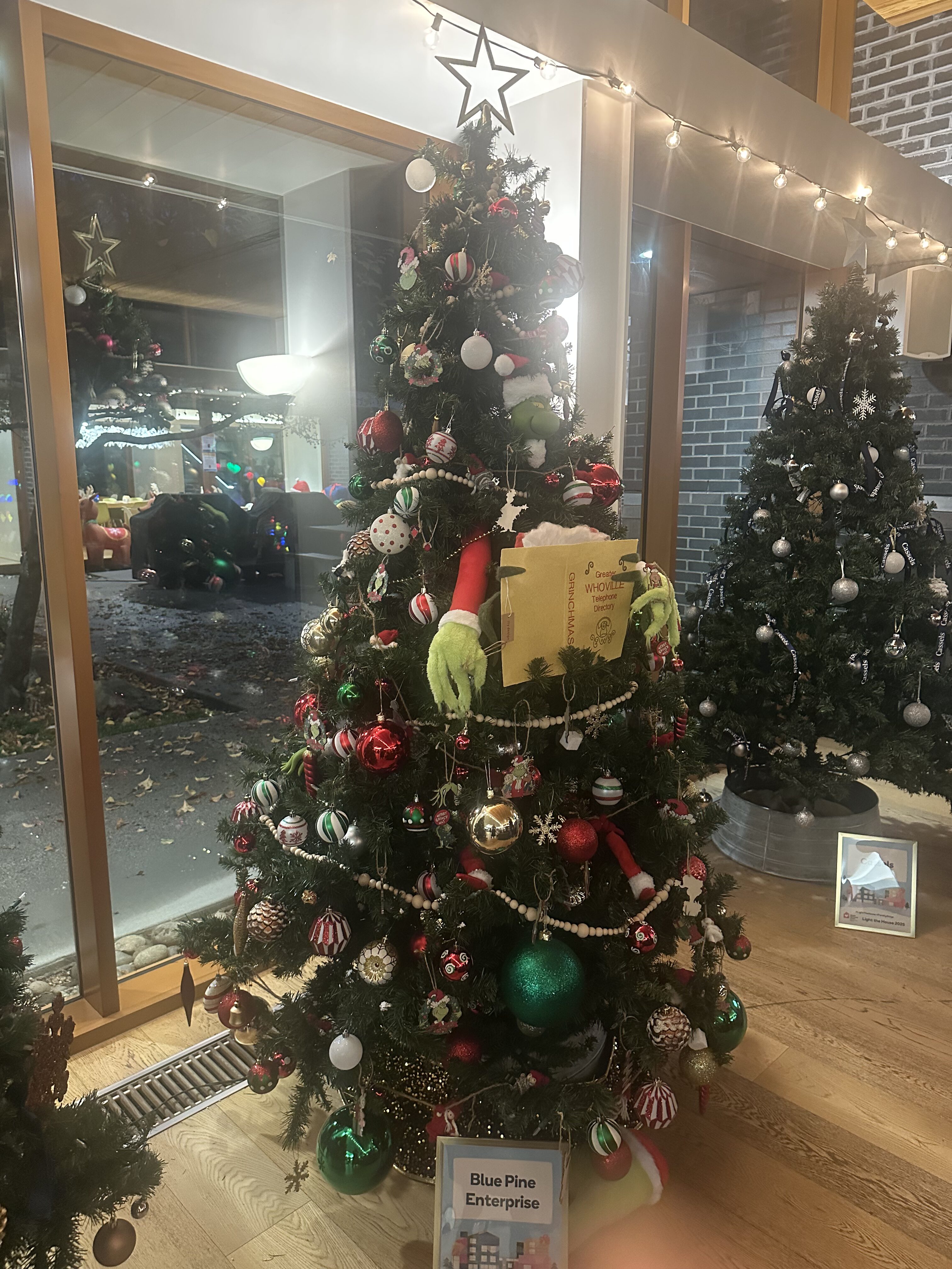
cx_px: 476
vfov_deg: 71.6
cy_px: 634
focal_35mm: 24
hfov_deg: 56.8
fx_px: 880
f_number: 1.78
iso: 800
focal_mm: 6.86
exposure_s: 1/40
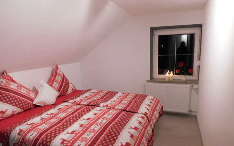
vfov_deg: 49.2
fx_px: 159
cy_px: 81
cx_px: 116
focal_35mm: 25
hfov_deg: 72.6
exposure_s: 1/25
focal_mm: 4
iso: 400
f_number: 3
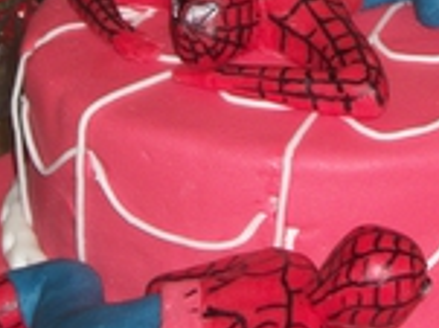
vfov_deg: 7.9
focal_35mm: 185
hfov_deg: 10.6
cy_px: -139
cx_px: 413
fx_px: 2344
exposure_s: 1/250
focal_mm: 11
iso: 80
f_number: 4.1
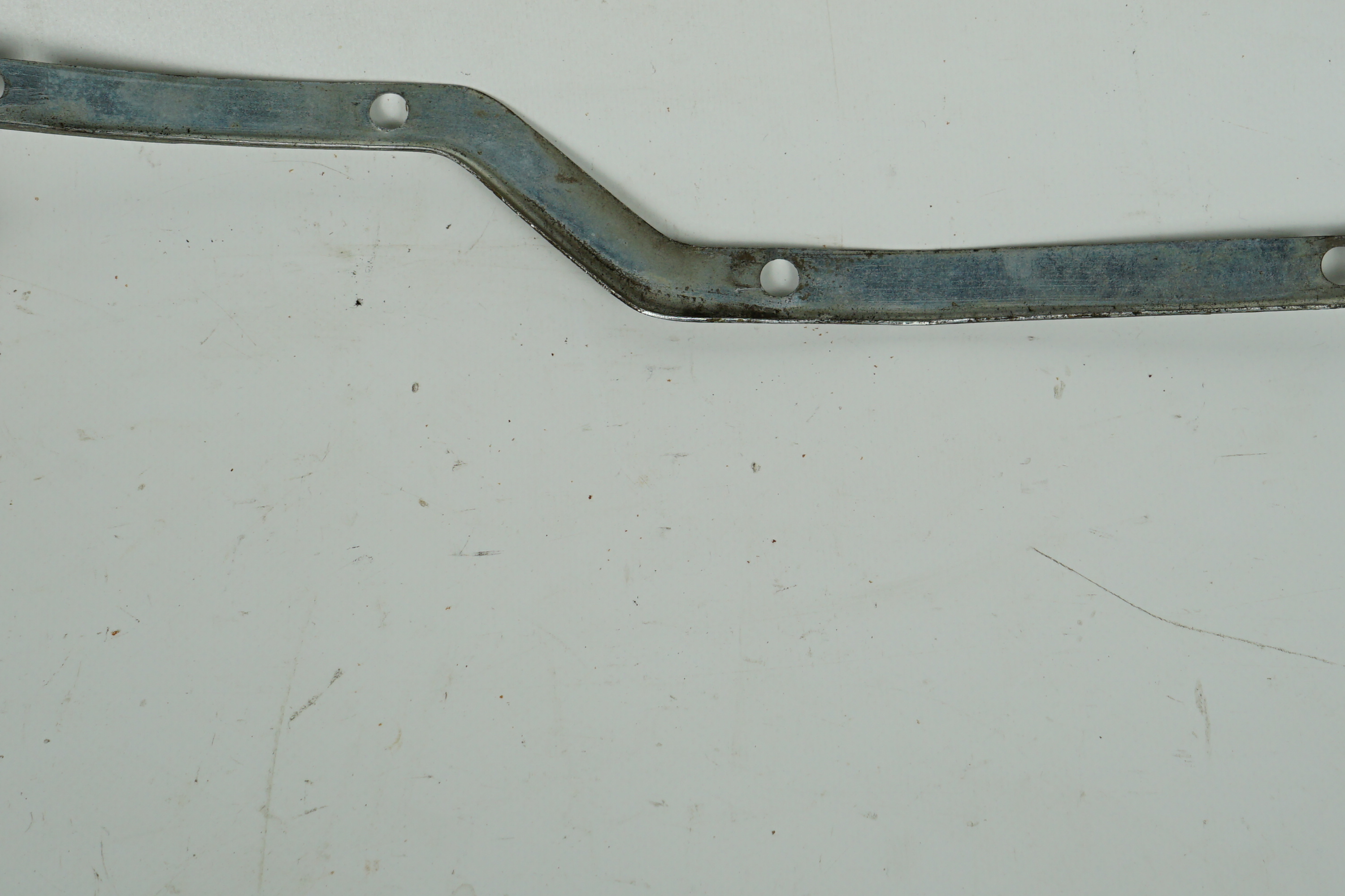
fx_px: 2615
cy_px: 225
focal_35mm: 70
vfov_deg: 19.3
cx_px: 785
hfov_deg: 28.8
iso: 200
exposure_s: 1/200
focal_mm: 35
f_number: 7.1
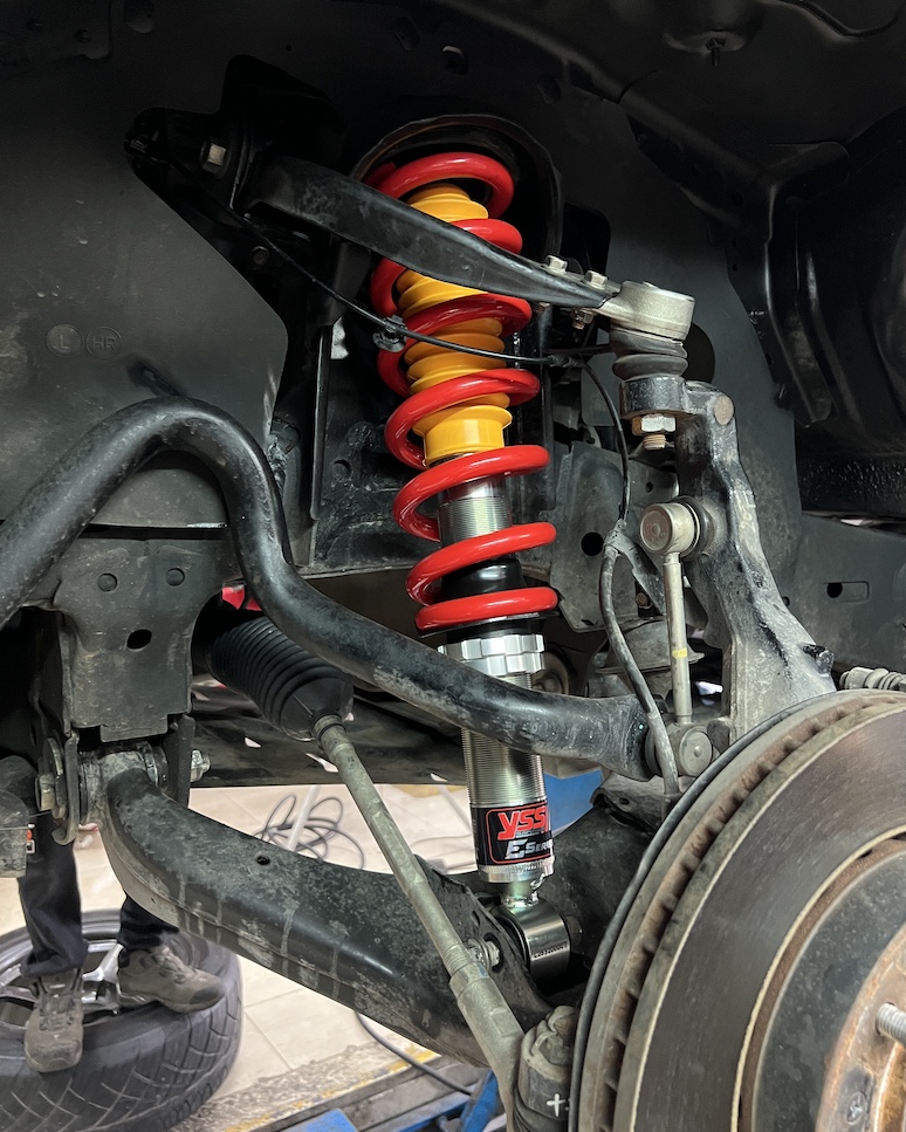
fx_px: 938
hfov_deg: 51.5
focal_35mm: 28
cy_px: 544
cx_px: 465
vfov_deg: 62.2
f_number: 1.5
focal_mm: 5.7
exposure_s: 1/33
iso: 500
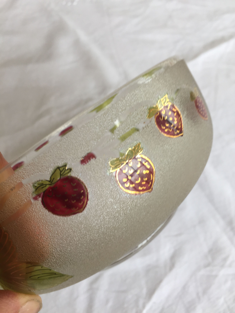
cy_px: 156
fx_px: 262
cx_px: 118
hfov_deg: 48.2
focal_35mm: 29
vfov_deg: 61.7
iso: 32
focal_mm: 4.15
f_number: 2.2
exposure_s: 1/100
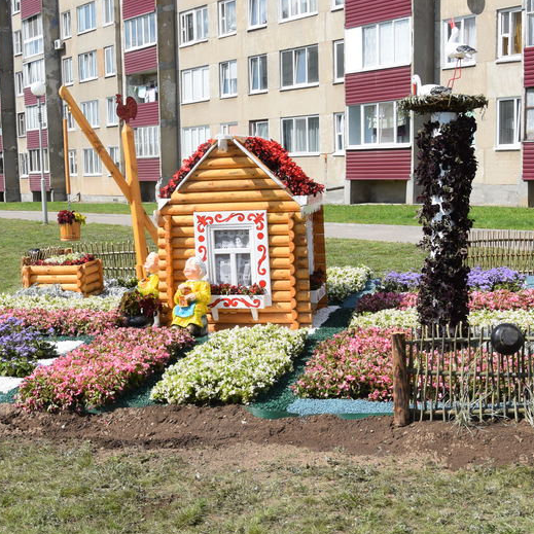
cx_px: 286
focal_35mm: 53
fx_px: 922
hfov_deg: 32.3
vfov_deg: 32.2
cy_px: 306
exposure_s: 1/400
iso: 200
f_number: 10
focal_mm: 21
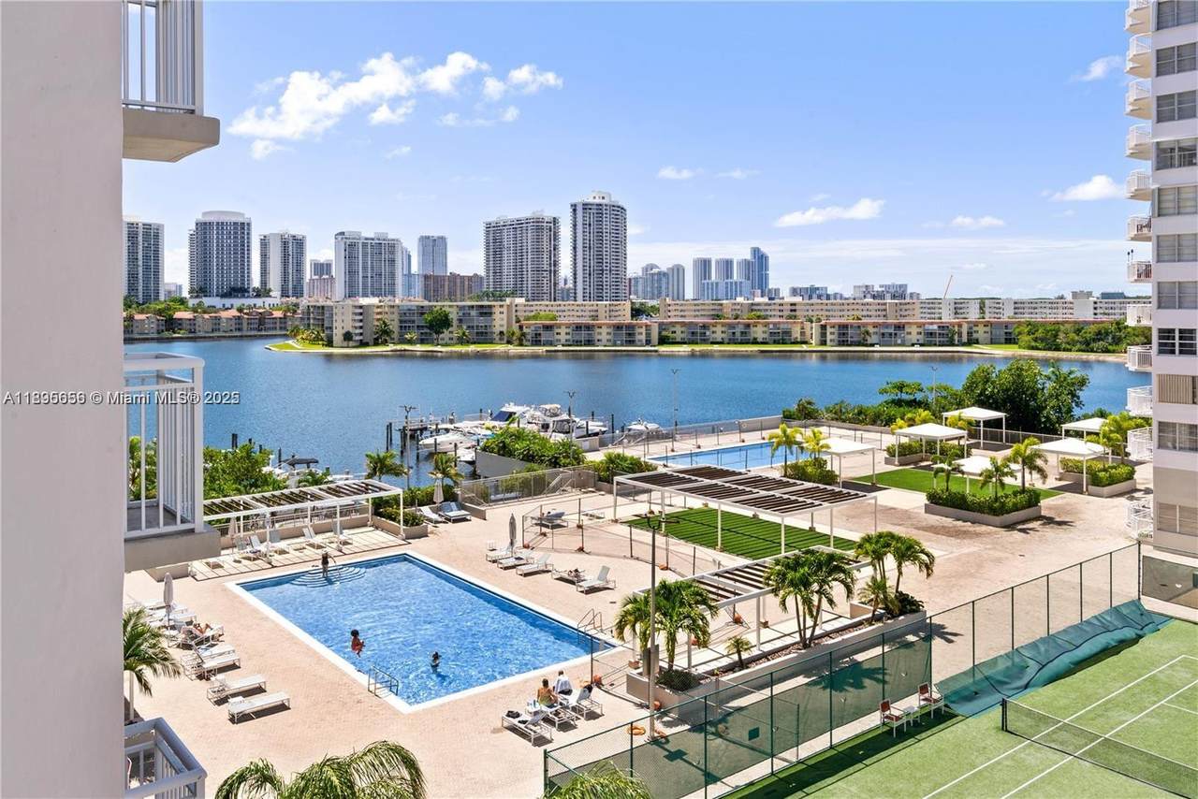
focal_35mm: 28
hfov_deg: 65.5
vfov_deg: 46.4
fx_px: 932
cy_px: 400
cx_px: 599
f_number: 16
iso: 320
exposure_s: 1/160
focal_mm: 28
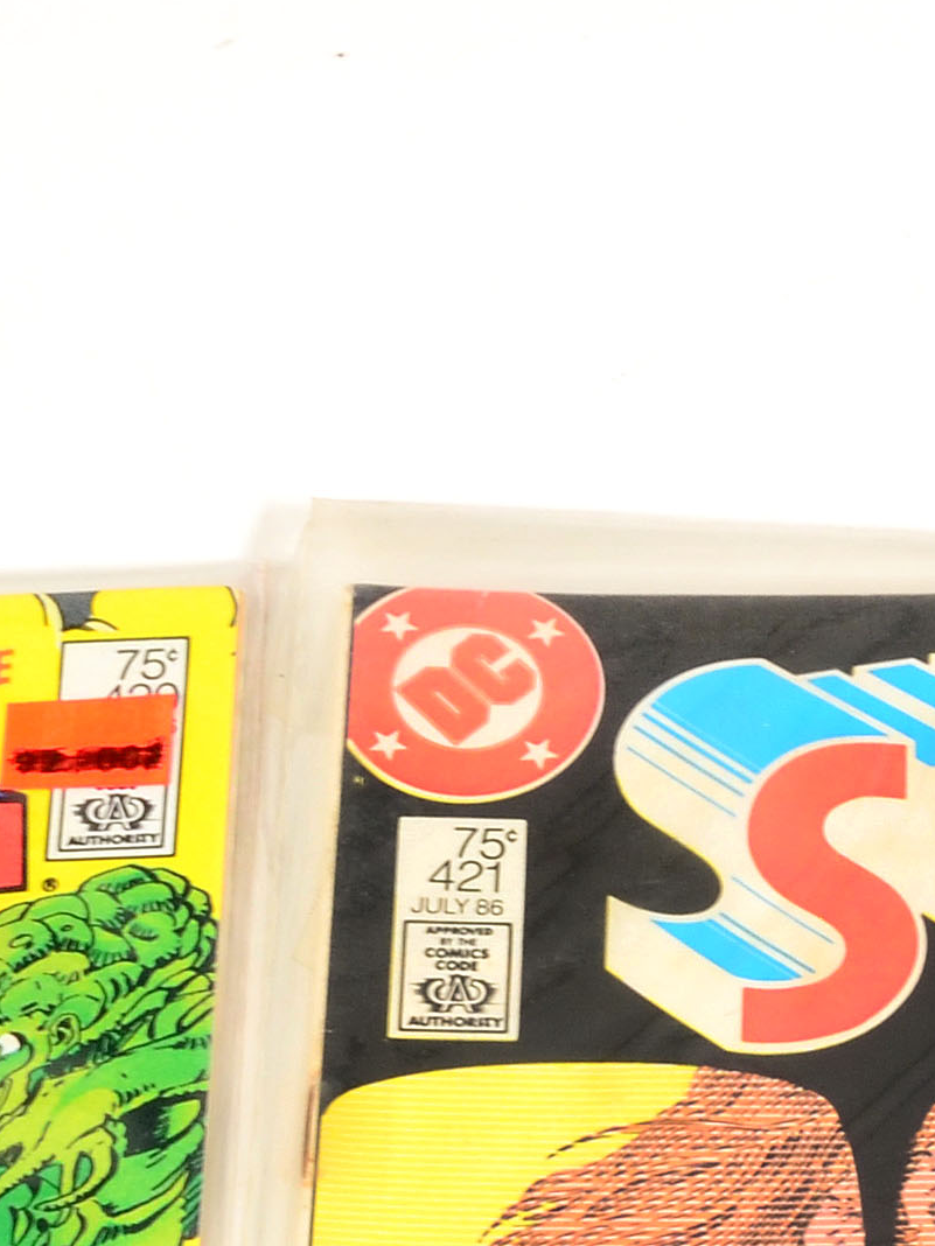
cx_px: 1093
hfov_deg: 8.7
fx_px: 6086
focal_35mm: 169
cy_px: 1672
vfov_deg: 11.4
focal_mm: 26
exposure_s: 1/160
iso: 200
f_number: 14
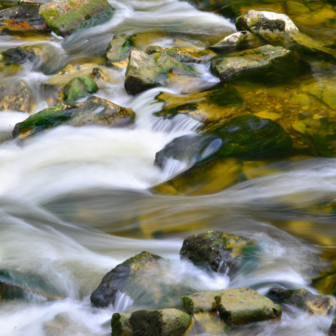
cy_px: 168
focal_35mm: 135
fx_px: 1483
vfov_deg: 12.9
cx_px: 153
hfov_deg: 12.9
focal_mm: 70
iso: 100
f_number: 32
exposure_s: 1/2
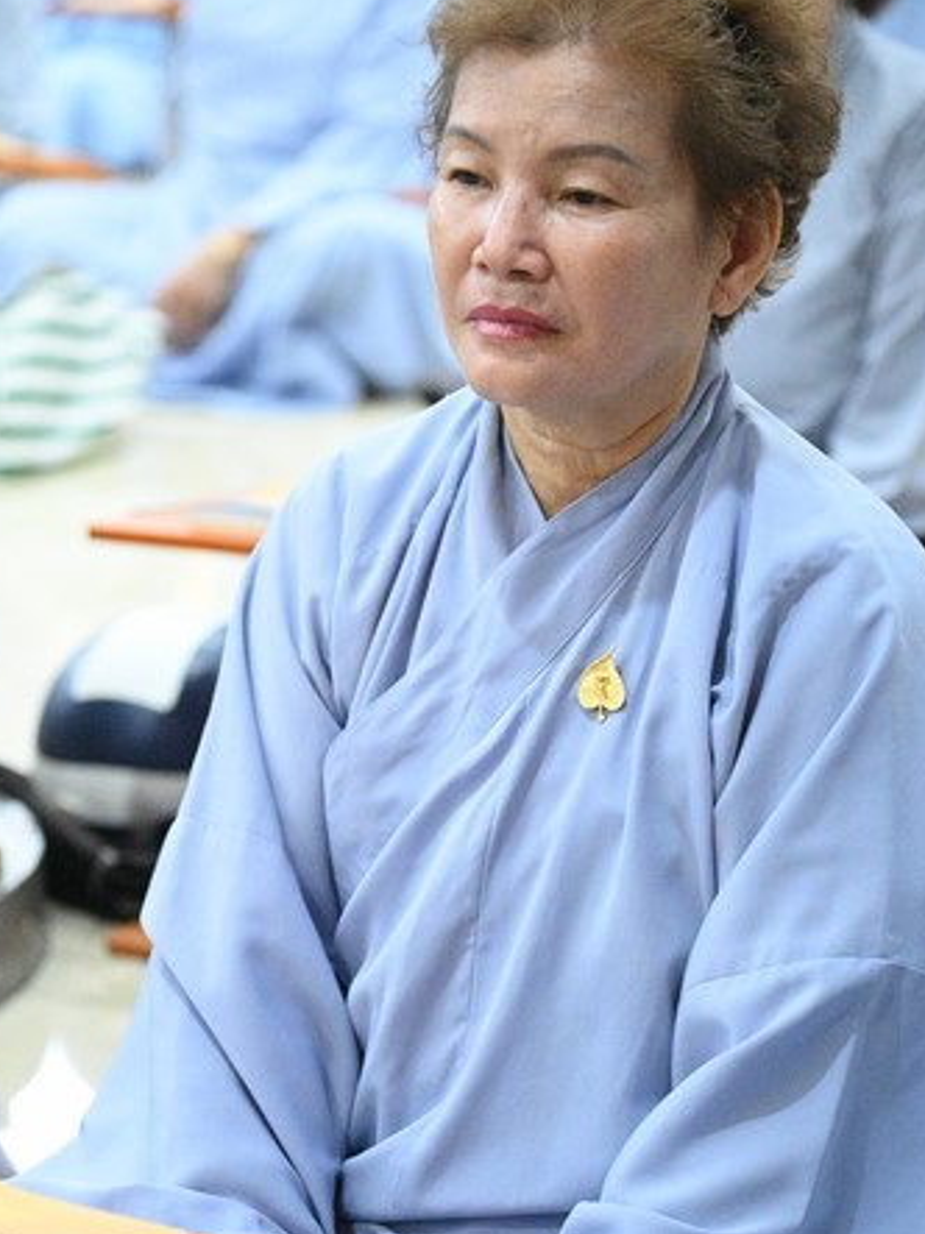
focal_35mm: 148
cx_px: 379
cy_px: 682
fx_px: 5276
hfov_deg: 10.0
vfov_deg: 13.3
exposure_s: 1/250
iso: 25600
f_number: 4
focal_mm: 105
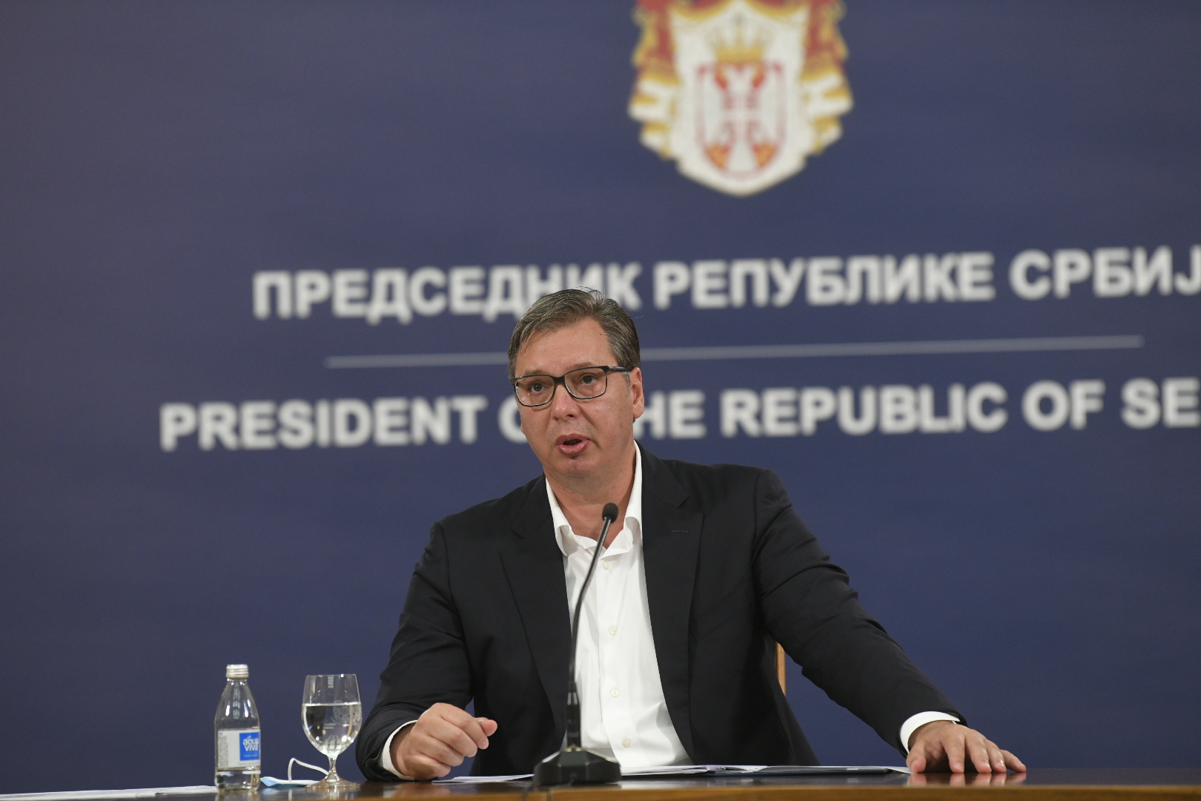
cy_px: 400
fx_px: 6672
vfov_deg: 6.9
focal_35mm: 200
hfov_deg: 10.3
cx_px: 600
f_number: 4
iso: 2000
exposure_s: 1/125
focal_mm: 200
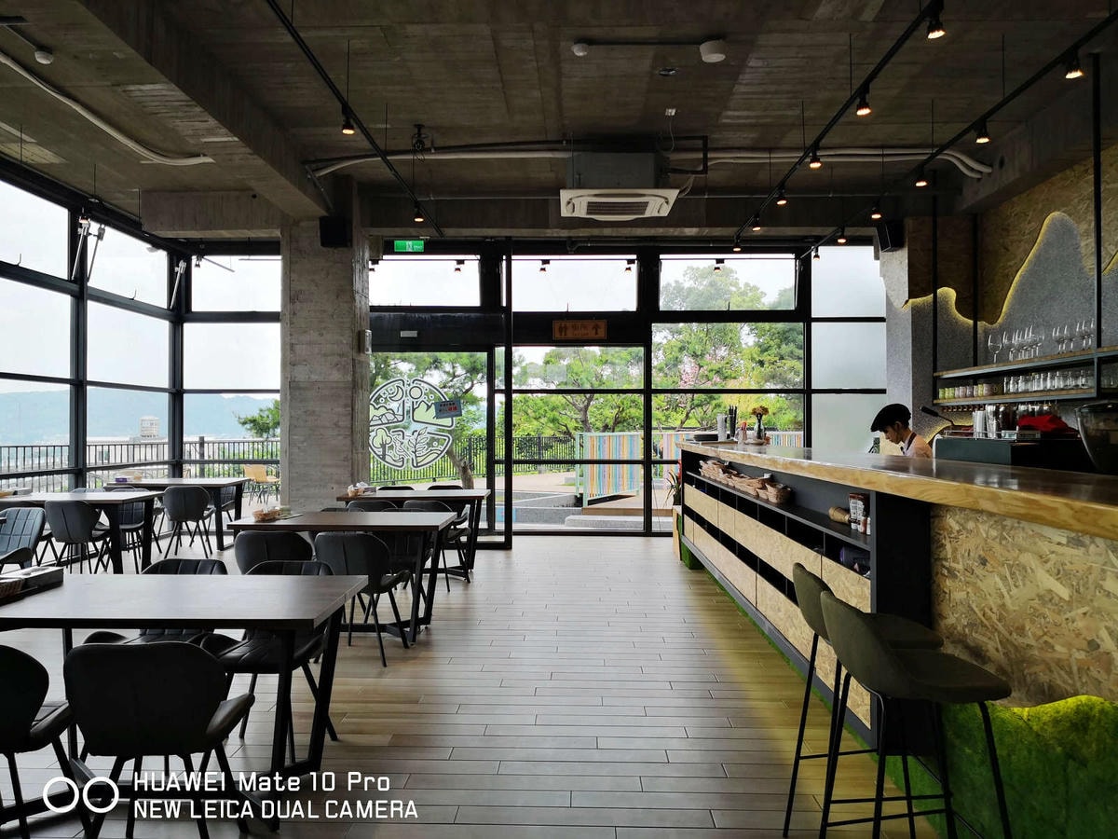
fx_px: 872
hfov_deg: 65.3
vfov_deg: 51.4
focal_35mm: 27
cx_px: 559
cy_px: 420
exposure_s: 1/844
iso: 50
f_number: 1.6
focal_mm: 3.95
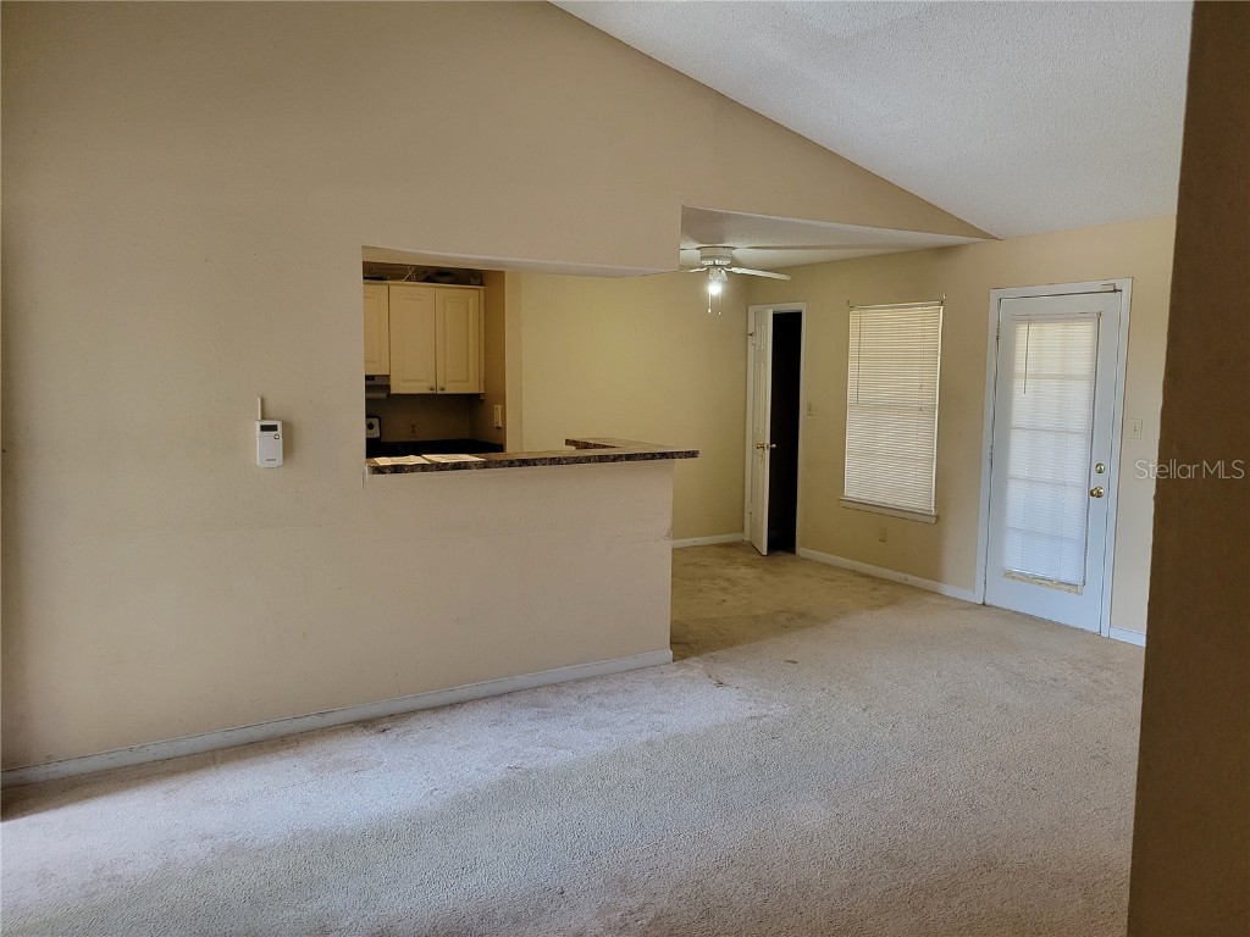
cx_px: 625
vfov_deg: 53.1
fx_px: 939
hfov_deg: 67.3
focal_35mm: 26
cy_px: 468
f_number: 1.8
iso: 320
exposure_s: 1/120
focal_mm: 5.4
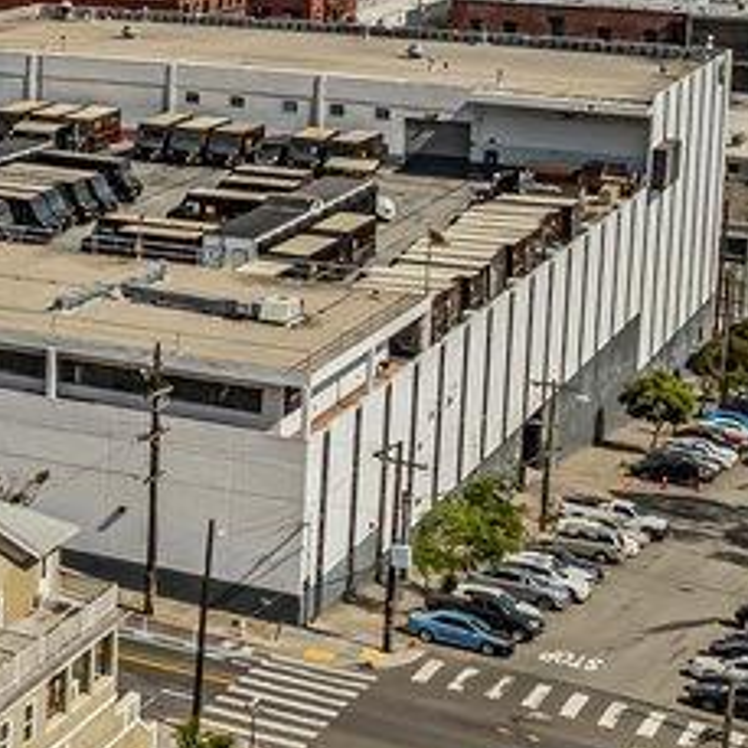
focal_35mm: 95
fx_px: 2322
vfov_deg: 18.3
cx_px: -794
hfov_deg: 14.7
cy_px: 358
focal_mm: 12.29
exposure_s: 1/800
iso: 100
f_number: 2.8
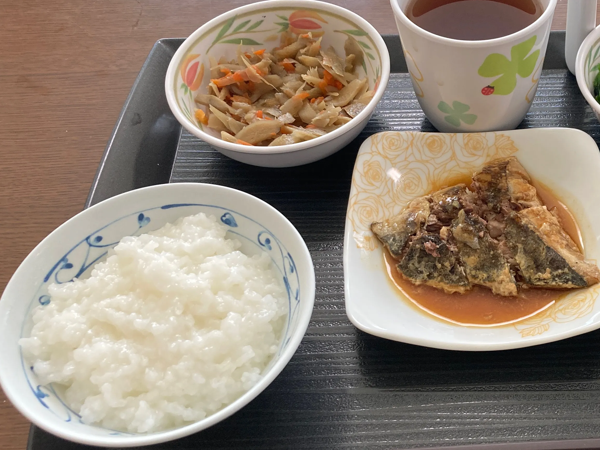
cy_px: 258
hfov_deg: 37.1
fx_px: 849
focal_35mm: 49
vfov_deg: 29.6
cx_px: 503
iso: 64
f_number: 1.8
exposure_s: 1/50
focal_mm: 3.99
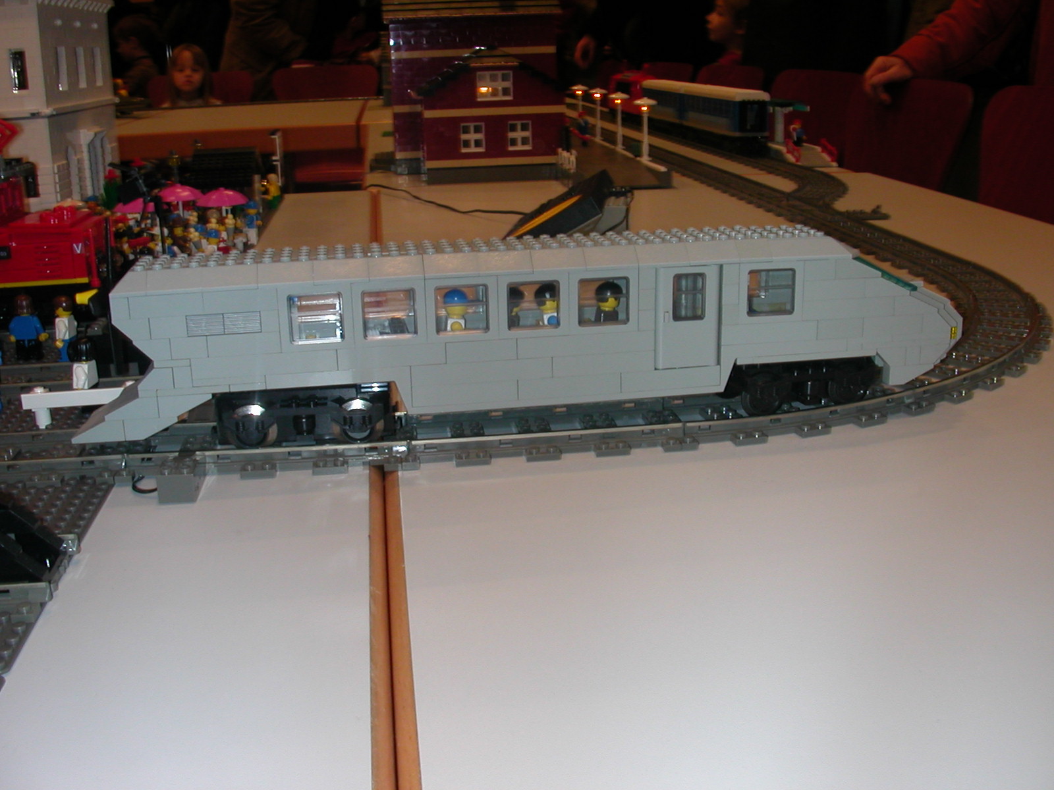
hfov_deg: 50.1
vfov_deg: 38.7
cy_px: 395
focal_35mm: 37
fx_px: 1127
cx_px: 527
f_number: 4.5
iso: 100
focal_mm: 5.6
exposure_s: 1/30
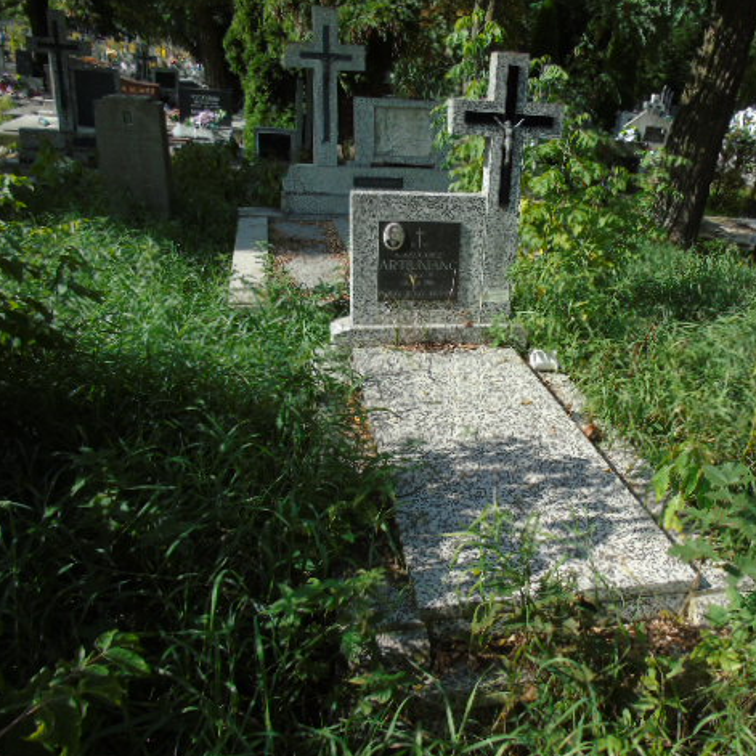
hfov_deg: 53.3
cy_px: 379
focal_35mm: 30
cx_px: 480
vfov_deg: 54.0
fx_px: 741
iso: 80
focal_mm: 4.4
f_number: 3.4
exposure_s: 1/500
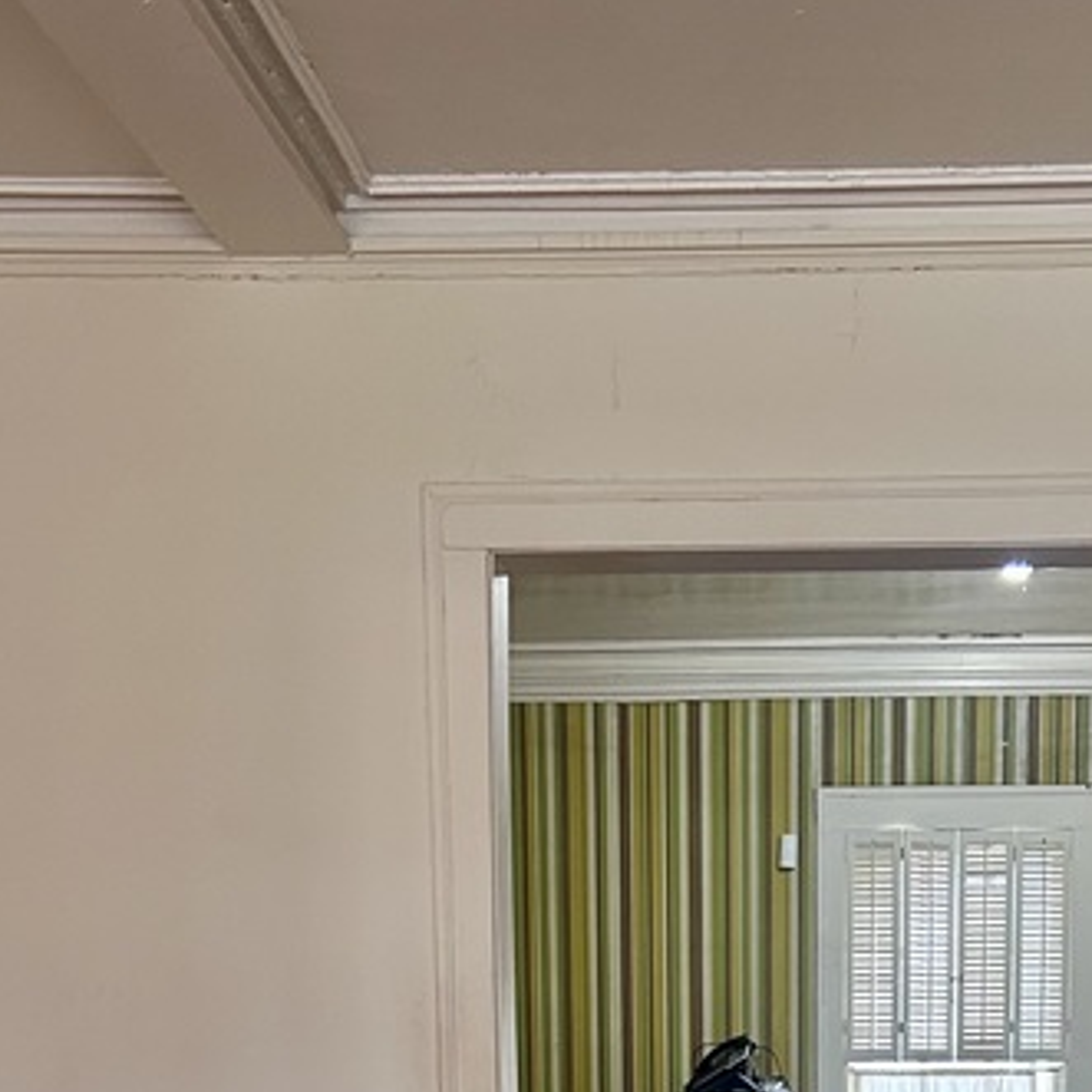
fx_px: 2677
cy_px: 1511
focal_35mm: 75
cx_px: 835
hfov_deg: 22.8
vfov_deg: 20.5
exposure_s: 1/60
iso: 160
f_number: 1.5
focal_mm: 5.7
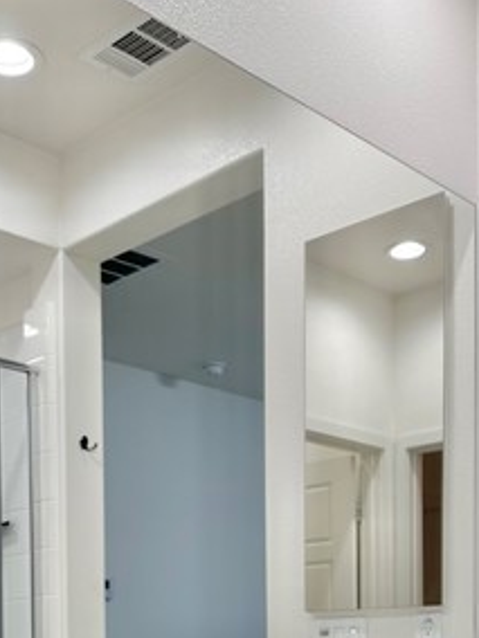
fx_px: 996
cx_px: 238
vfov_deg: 32.0
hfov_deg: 27.0
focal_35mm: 54
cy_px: 676
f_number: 1.78
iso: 64
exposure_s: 1/120
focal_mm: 6.86
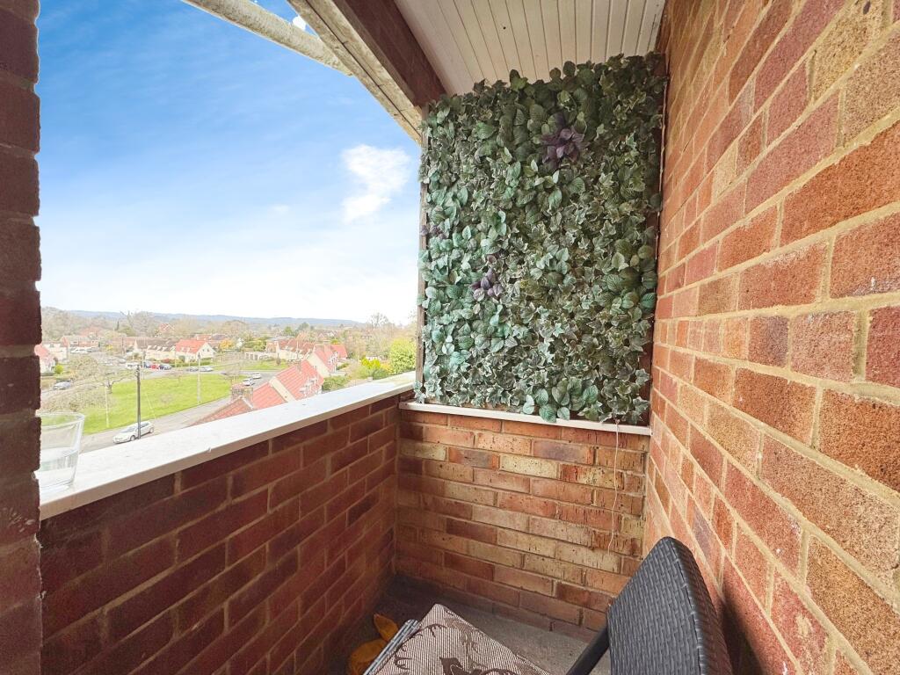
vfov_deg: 85.7
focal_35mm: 14
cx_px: 450
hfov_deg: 102.1
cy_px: 338
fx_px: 364
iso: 40
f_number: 2.2
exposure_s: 1/301
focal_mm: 2.22
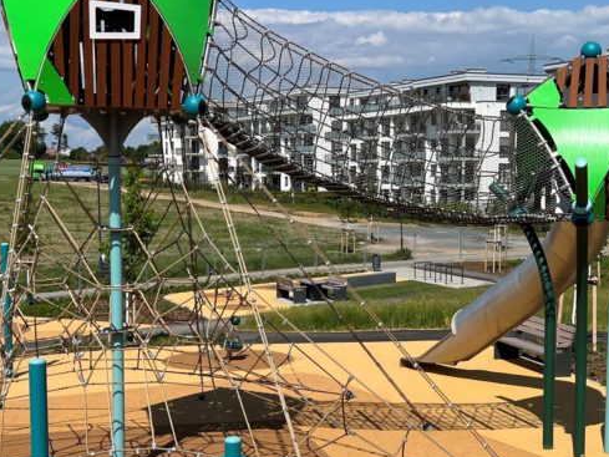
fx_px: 897
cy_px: 303
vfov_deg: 28.4
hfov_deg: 37.5
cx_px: 328
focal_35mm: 51
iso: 50
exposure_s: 1/6993
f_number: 1.5
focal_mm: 5.7
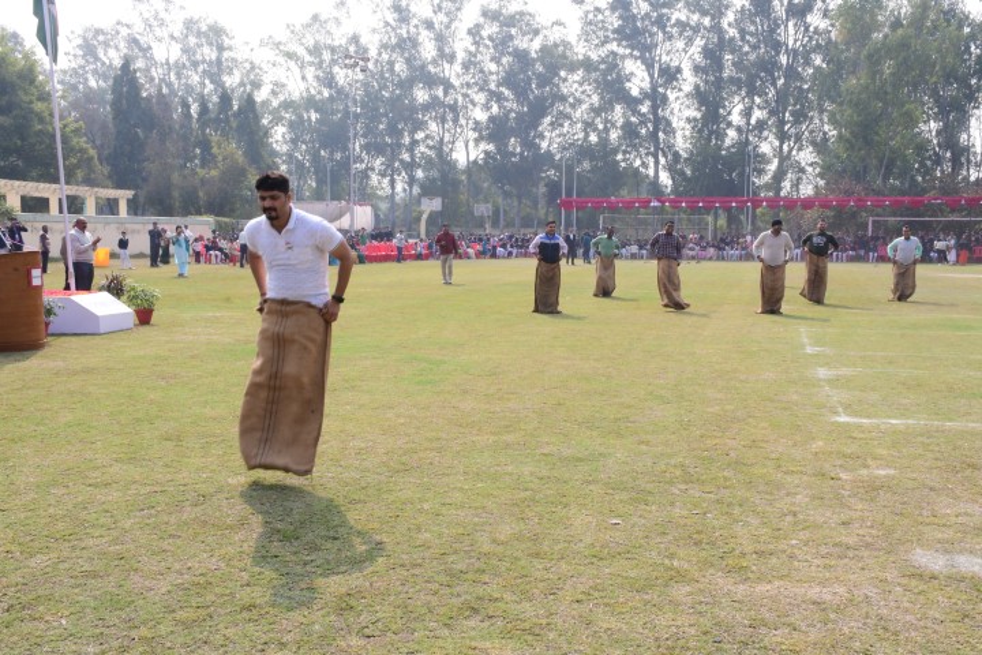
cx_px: 491
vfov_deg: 34.2
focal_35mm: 39
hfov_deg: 49.6
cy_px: 328
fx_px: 1064
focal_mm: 26
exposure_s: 1/125
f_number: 20
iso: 640
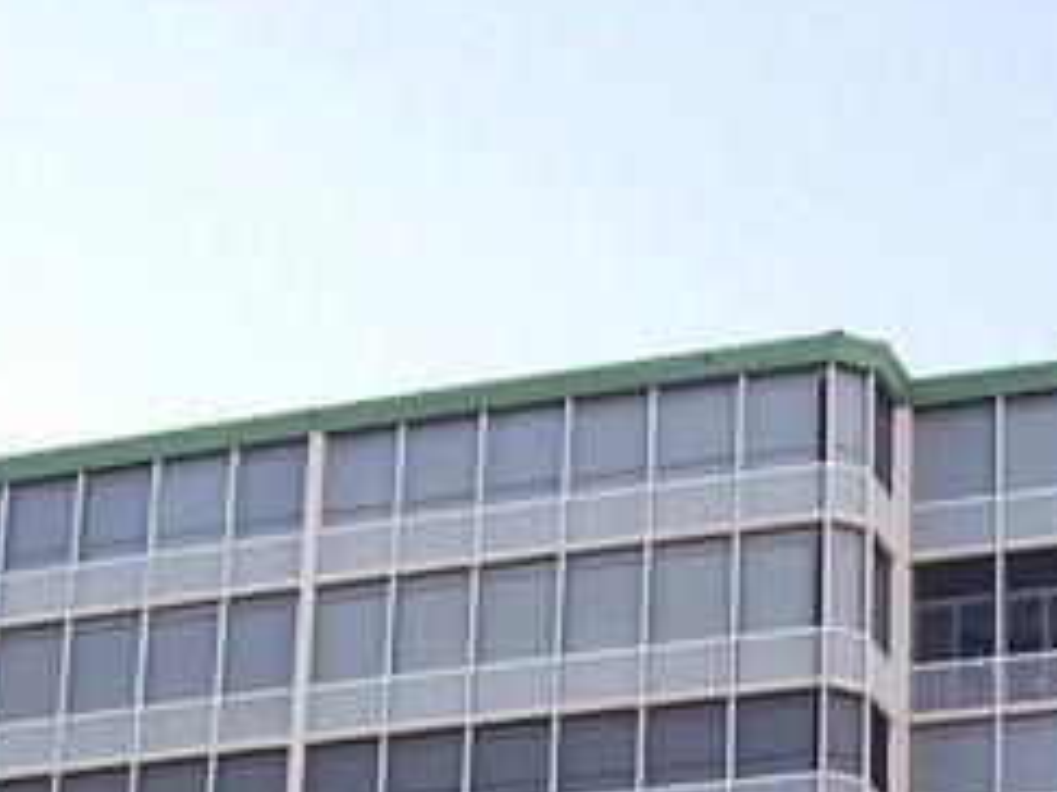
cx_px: 774
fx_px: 3418
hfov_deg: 17.5
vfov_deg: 12.4
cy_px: 1284
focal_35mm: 112
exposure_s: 1/180
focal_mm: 5.6
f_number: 2.7
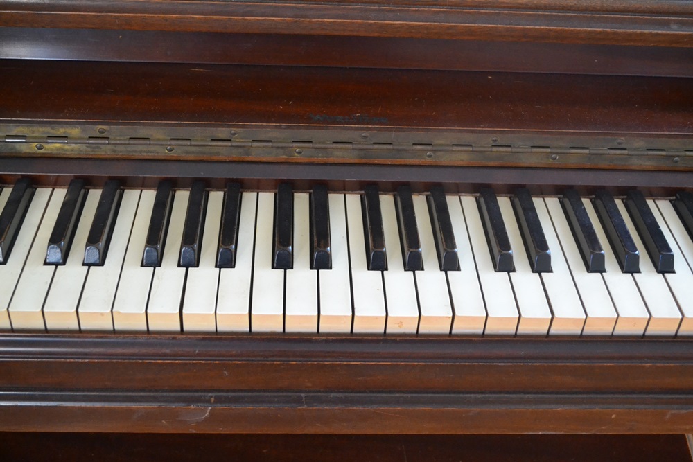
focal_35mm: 45
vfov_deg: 29.9
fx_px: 866
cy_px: 231
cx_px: 346
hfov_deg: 43.6
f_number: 4.5
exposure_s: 1/160
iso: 3200
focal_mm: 30
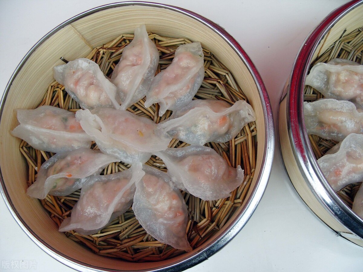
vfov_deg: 40.7
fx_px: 367
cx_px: 182
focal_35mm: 35
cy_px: 136
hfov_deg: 52.6
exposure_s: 1/250
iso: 100
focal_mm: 7.8
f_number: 2.8
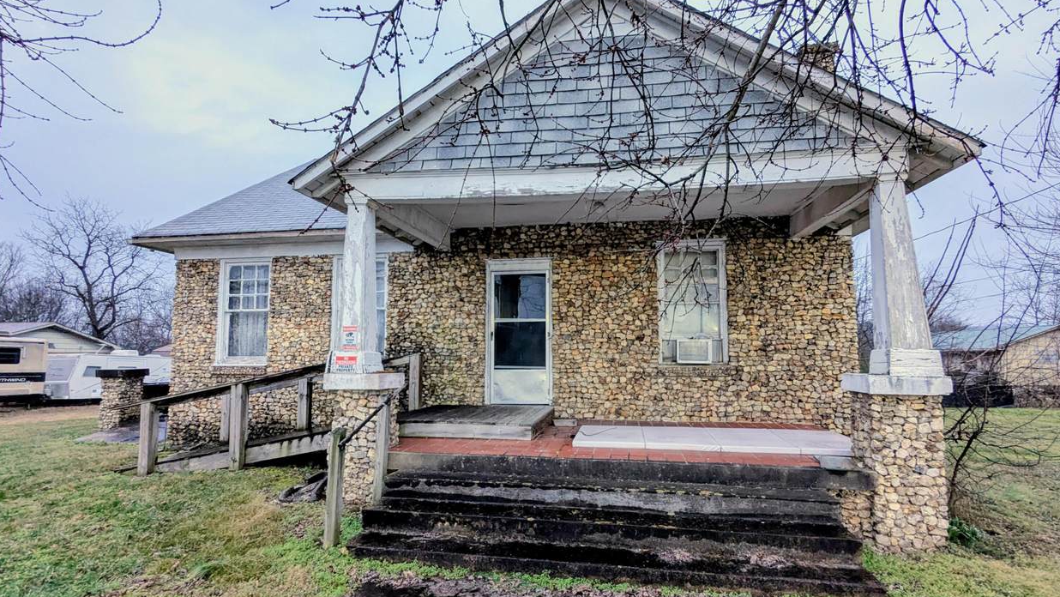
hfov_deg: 92.6
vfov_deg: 61.0
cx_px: 542
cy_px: 311
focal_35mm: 18
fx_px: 506
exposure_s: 1/46.7
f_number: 2.2
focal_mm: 2.35
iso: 206
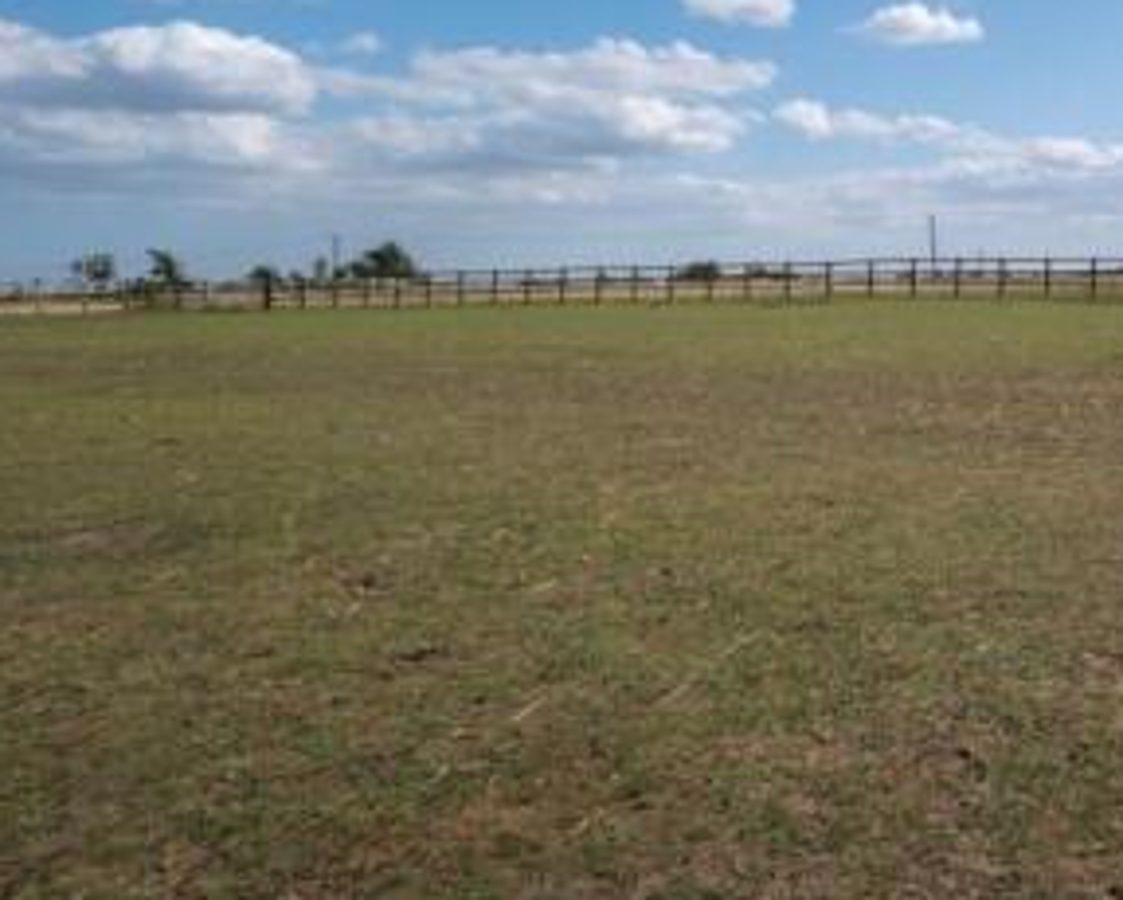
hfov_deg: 44.5
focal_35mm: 30
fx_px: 998
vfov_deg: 47.2
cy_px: 256
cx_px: 1238
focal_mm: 14
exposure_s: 1/1600
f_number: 4.5
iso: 64
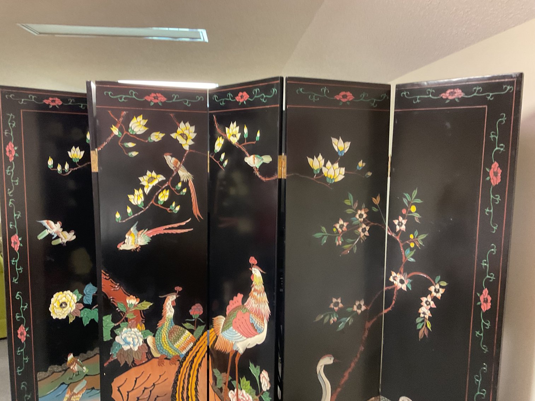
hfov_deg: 61.7
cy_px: 200
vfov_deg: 48.2
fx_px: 448
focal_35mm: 29
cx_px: 268
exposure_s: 1/30
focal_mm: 3
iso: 320
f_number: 1.8
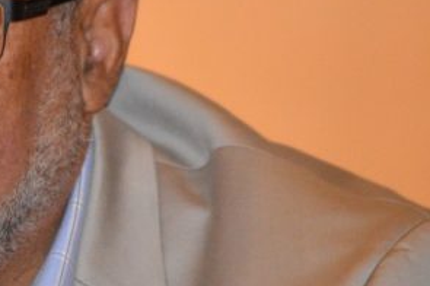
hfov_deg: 3.0
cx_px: 22
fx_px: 8142
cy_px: 74
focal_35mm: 682
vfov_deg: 2.0
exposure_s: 1/60
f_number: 5.3
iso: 3200
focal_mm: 165
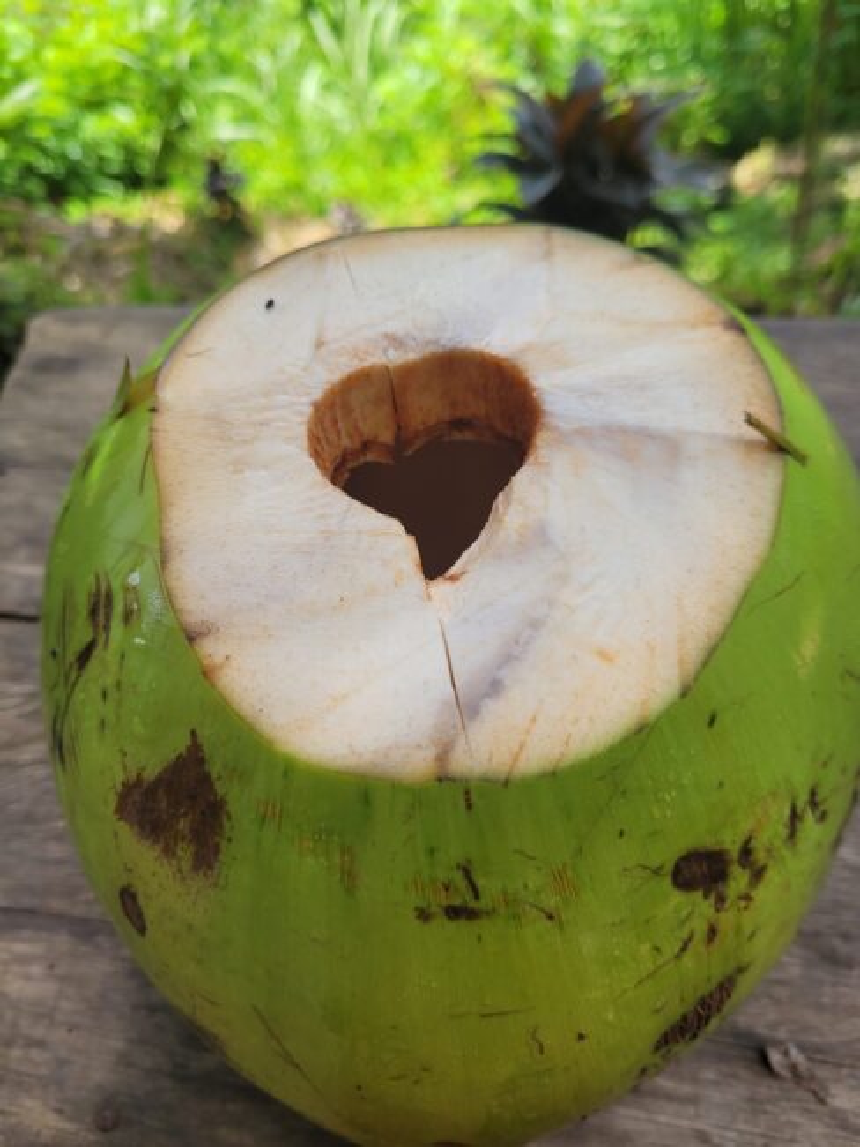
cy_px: 574
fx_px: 862
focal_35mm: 26
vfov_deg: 67.3
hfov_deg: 53.0
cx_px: 430
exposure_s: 1/599
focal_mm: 5.4
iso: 40
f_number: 1.8
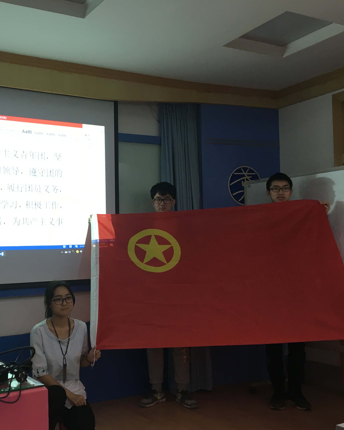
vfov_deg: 43.8
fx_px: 534
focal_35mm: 42
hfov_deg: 35.3
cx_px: 112
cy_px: 238
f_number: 2.2
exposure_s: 1/33
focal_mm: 4.15
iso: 64
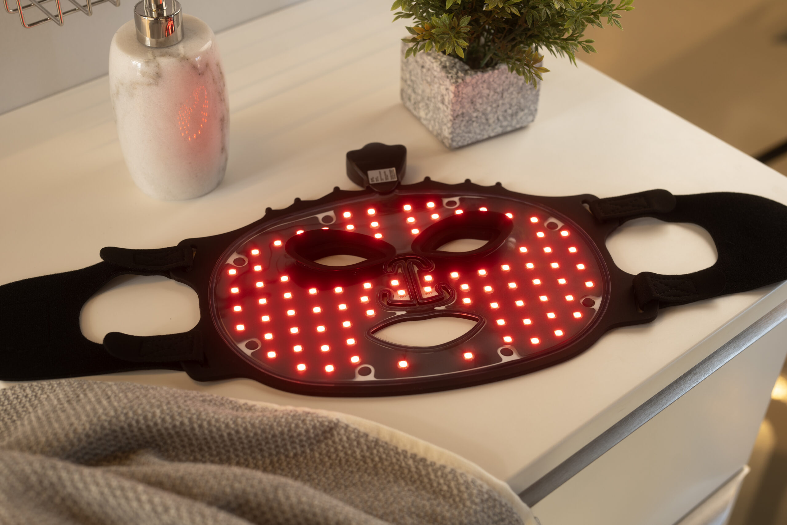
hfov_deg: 39.6
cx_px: 394
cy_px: 262
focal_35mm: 50
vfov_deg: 27.0
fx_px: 1093
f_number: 4
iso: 100
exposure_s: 1/5
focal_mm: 50
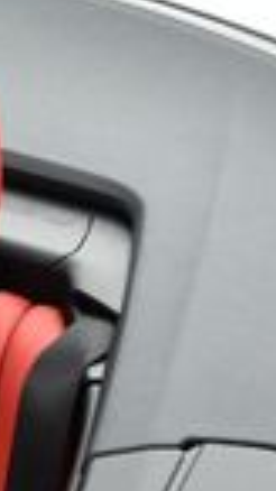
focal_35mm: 165
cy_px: 464
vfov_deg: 12.9
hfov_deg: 6.7
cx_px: -552
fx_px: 2149
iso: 200
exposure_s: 1/250
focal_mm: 18
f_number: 8
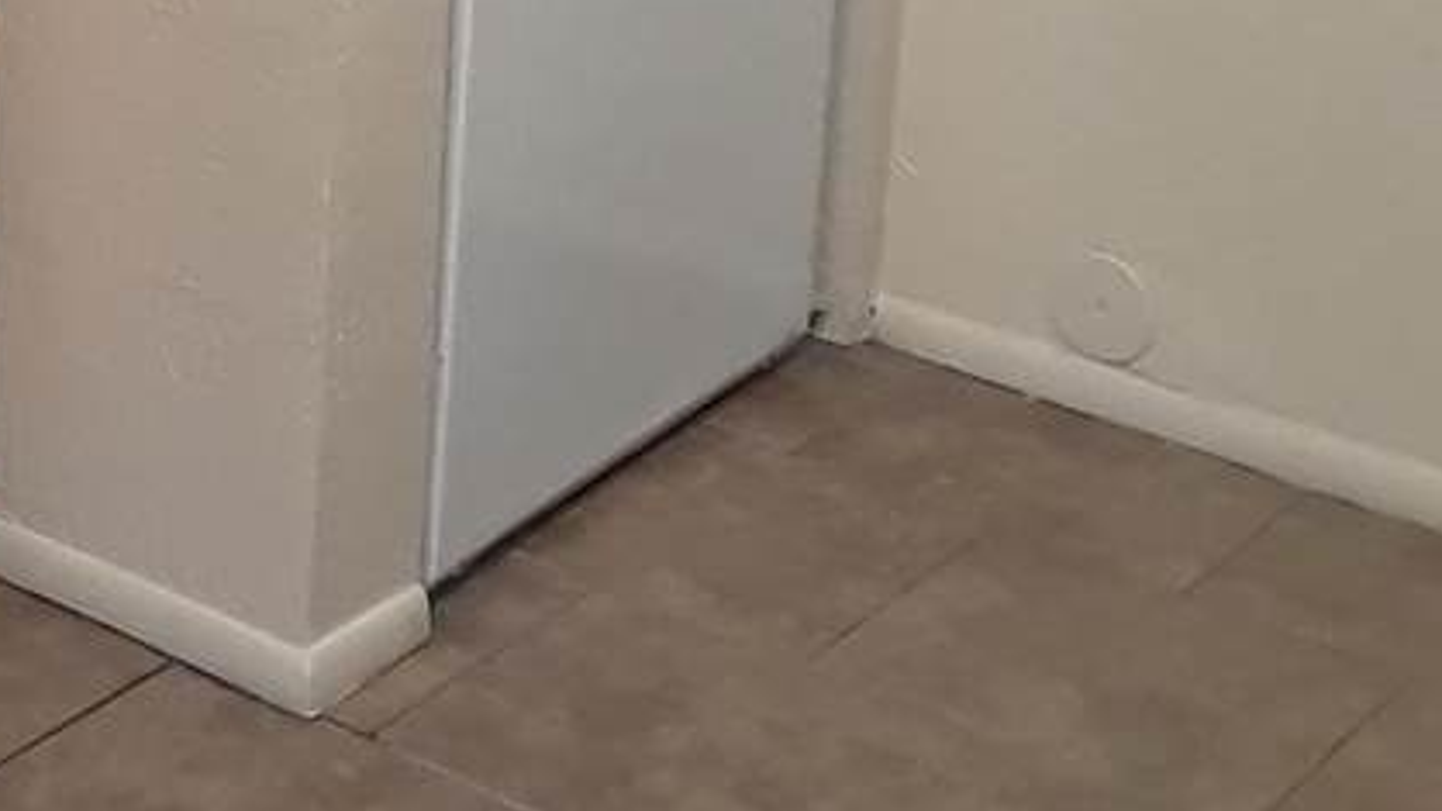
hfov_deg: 19.0
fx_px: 3823
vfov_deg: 11.3
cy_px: -649
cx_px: -655
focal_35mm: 100
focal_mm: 2.47
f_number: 1.9
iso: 100
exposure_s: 1/30
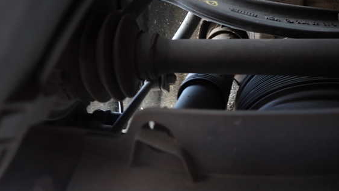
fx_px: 261
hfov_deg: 66.1
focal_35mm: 29
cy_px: 74
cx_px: 166
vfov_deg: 39.9
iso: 250
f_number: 2
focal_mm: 4.5
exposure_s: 1/30
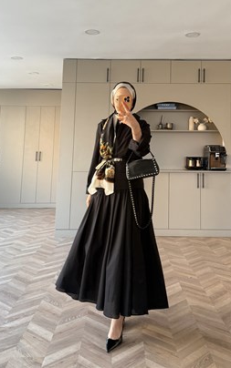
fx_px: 262
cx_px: 131
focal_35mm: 26
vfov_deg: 70.4
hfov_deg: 47.5
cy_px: 181
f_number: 1.78
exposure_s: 1/113
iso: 200
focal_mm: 6.76
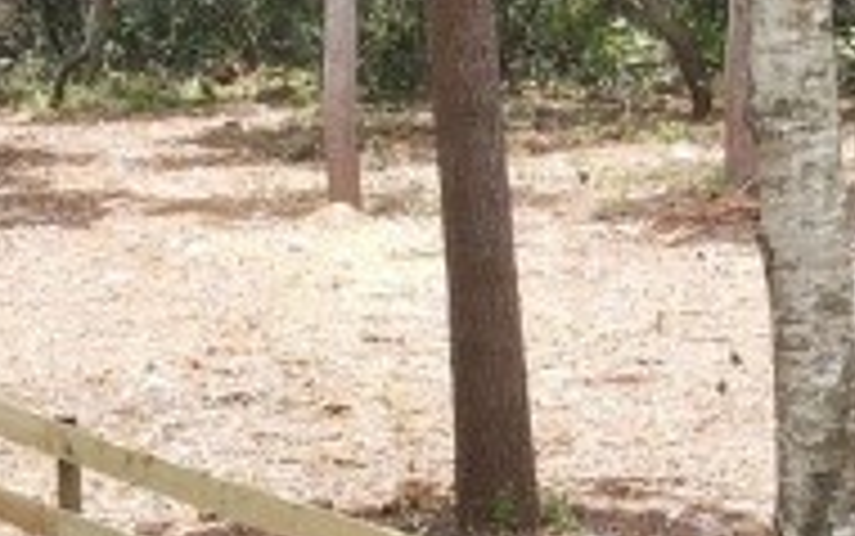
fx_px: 3194
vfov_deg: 9.6
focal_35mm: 137
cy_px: 356
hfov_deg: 14.9
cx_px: 909
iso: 100
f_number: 2.8
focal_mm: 4.5
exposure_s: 1/200
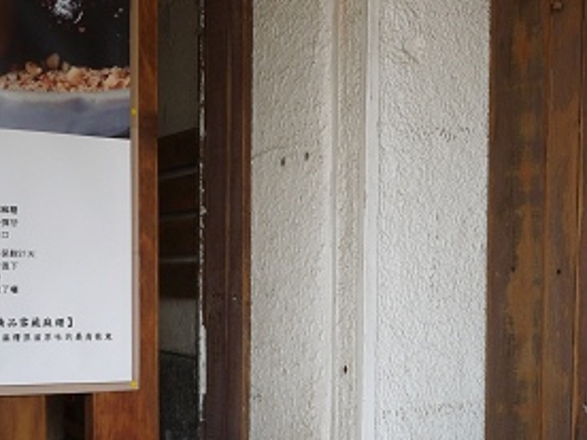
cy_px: 408
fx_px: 1102
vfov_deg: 22.0
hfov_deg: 29.3
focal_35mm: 65
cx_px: 442
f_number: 2.5
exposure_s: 1/500
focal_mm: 14
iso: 100
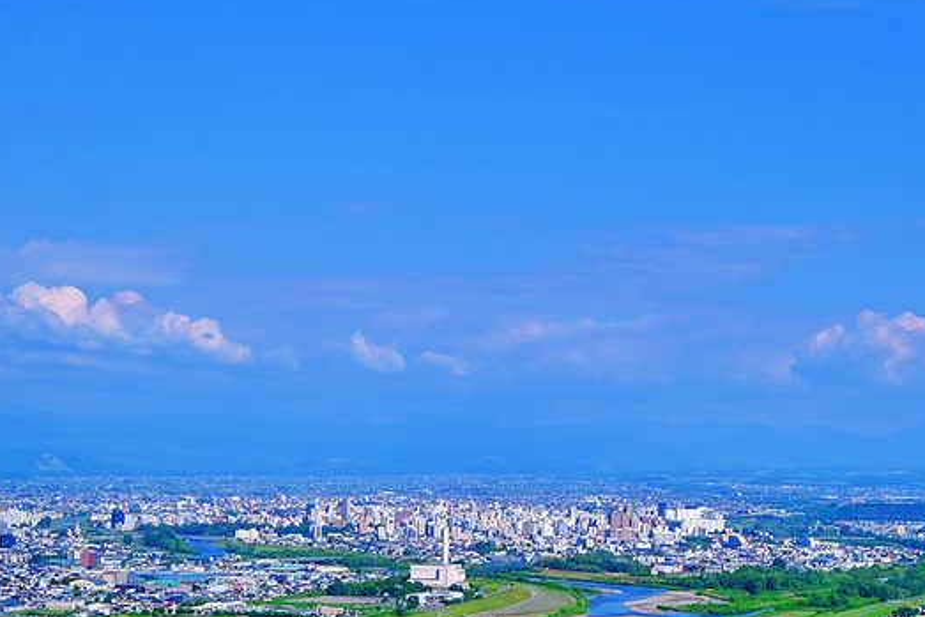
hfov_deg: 25.9
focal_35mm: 78
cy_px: 446
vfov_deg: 17.4
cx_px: 548
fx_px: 2005
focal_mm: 34.3
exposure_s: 1/170
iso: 100
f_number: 13
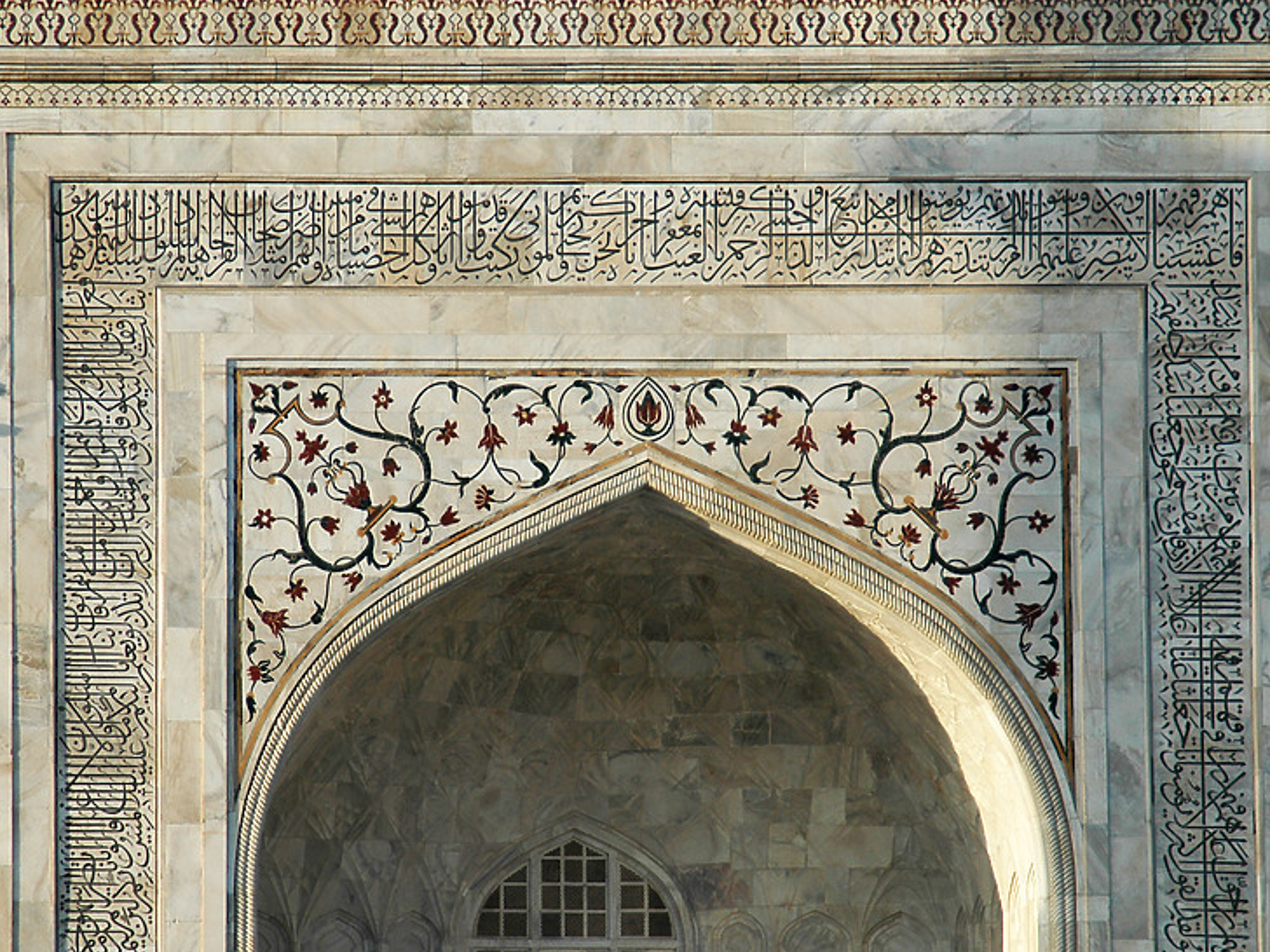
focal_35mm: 241
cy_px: 499
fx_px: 8827
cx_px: 644
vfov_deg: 6.2
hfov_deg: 8.2
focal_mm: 135
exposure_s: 1/640
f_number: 6.3
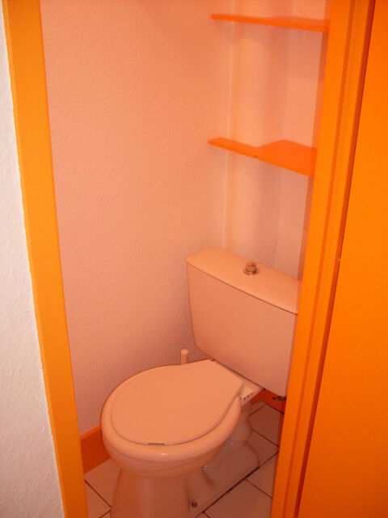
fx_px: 568
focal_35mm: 38
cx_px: 194
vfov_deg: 49.0
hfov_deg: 37.7
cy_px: 259
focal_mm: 6.3
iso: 100
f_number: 2.8
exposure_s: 1/45
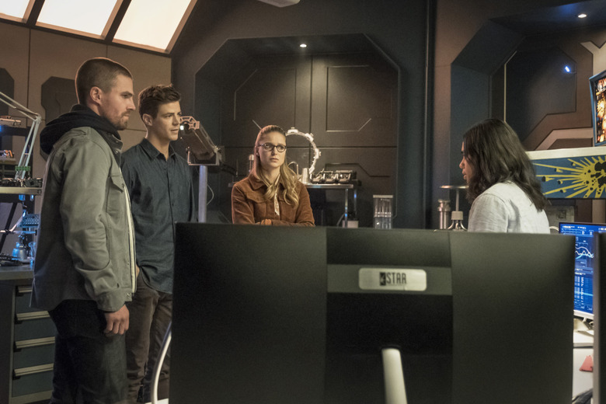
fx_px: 555
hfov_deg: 57.2
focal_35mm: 33
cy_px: 202
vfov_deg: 40.0
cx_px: 303
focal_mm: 22
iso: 8000
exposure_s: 1/80
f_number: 2.8
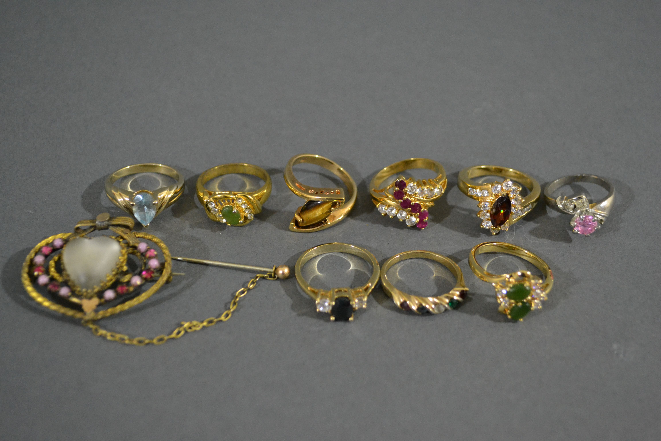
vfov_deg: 26.5
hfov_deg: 38.9
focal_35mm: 51
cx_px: 330
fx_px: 936
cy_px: 220
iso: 1800
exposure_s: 1/15
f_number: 5
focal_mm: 34
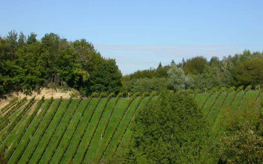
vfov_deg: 15.2
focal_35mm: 86
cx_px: 132
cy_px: 70
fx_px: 616
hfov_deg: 24.1
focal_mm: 16.6
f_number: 7.1
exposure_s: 1/353
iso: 100
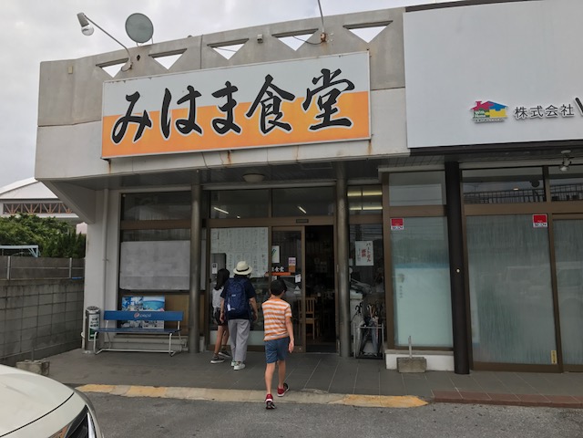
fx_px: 472
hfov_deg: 63.4
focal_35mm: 28
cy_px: 219
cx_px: 292
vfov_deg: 49.7
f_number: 1.8
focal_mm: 3.99
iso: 20
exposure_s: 1/2591
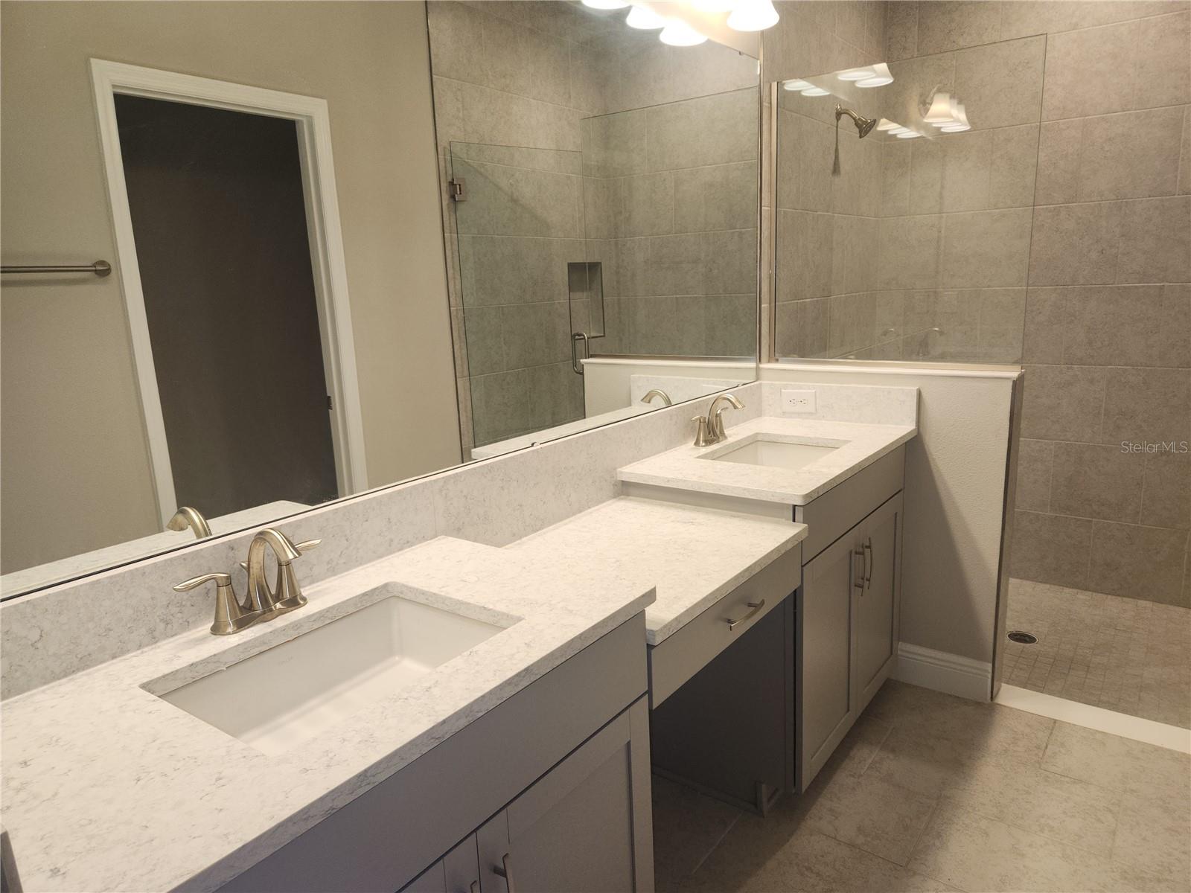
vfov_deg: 58.9
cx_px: 596
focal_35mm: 23
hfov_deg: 73.9
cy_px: 446
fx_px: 791
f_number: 1.8
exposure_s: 1/60
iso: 50
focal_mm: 5.4
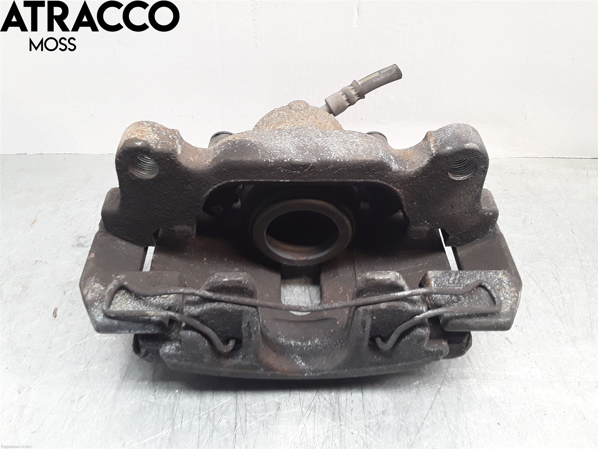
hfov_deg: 63.4
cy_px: 224
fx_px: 484
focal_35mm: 28
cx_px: 299
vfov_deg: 49.7
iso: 100
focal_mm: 2.91
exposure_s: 1/50
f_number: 1.9
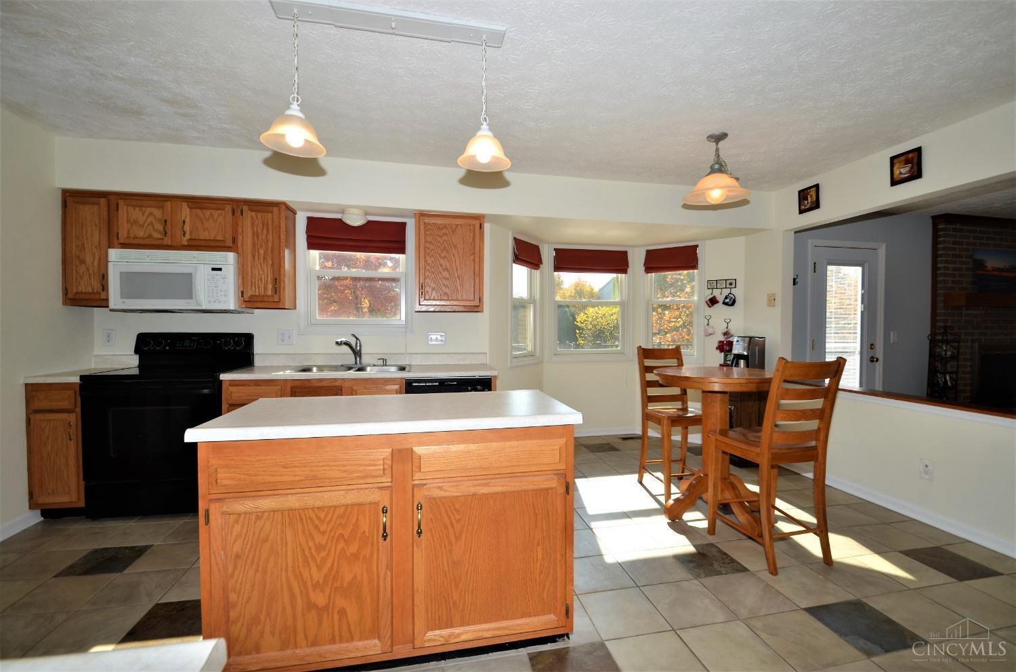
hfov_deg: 100.5
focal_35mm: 15
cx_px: 508
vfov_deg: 77.1
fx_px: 422
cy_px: 336
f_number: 5.6
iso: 200
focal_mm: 10
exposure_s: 1/125
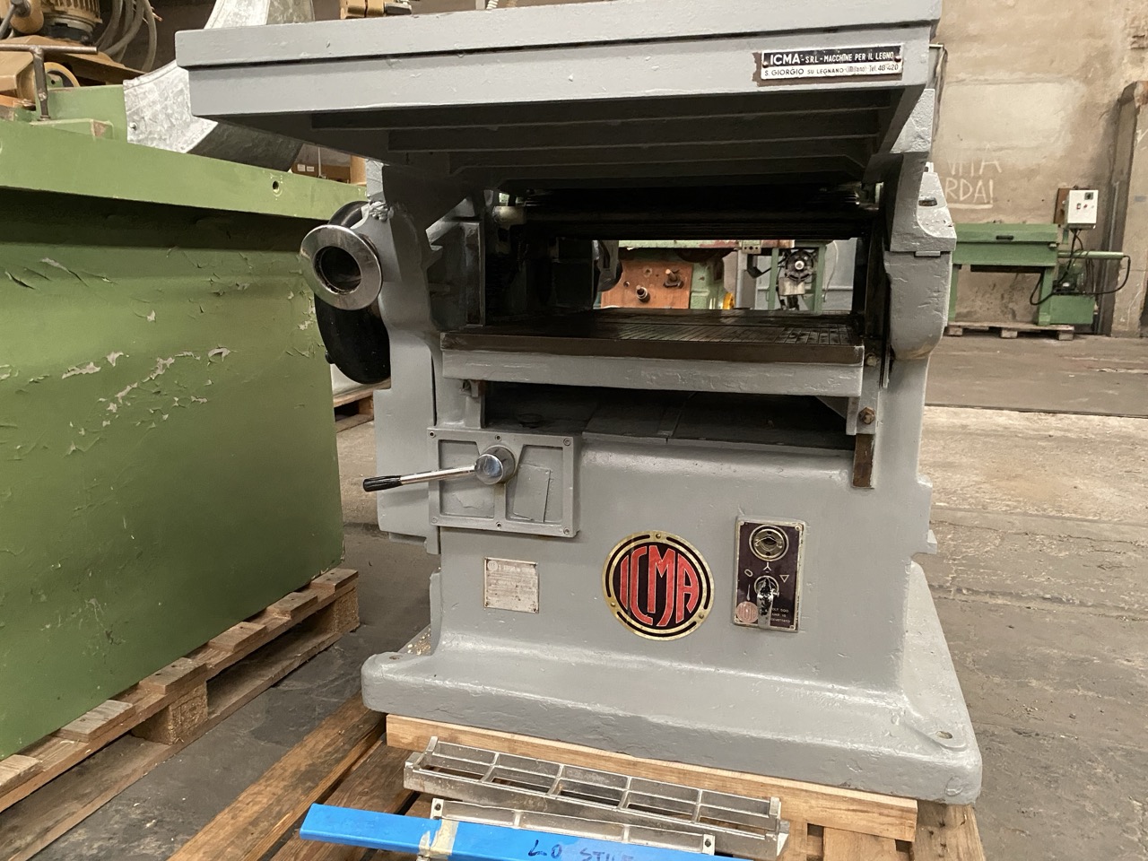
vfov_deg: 53.1
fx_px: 862
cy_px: 430
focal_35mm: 26
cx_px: 574
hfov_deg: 67.3
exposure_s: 1/30
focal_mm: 4.25
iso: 800
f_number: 1.8
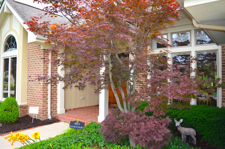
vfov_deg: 43.4
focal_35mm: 30
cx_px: 112
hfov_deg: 62.0
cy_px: 74
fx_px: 187
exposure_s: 1/200
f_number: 3.5
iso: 160
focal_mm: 20
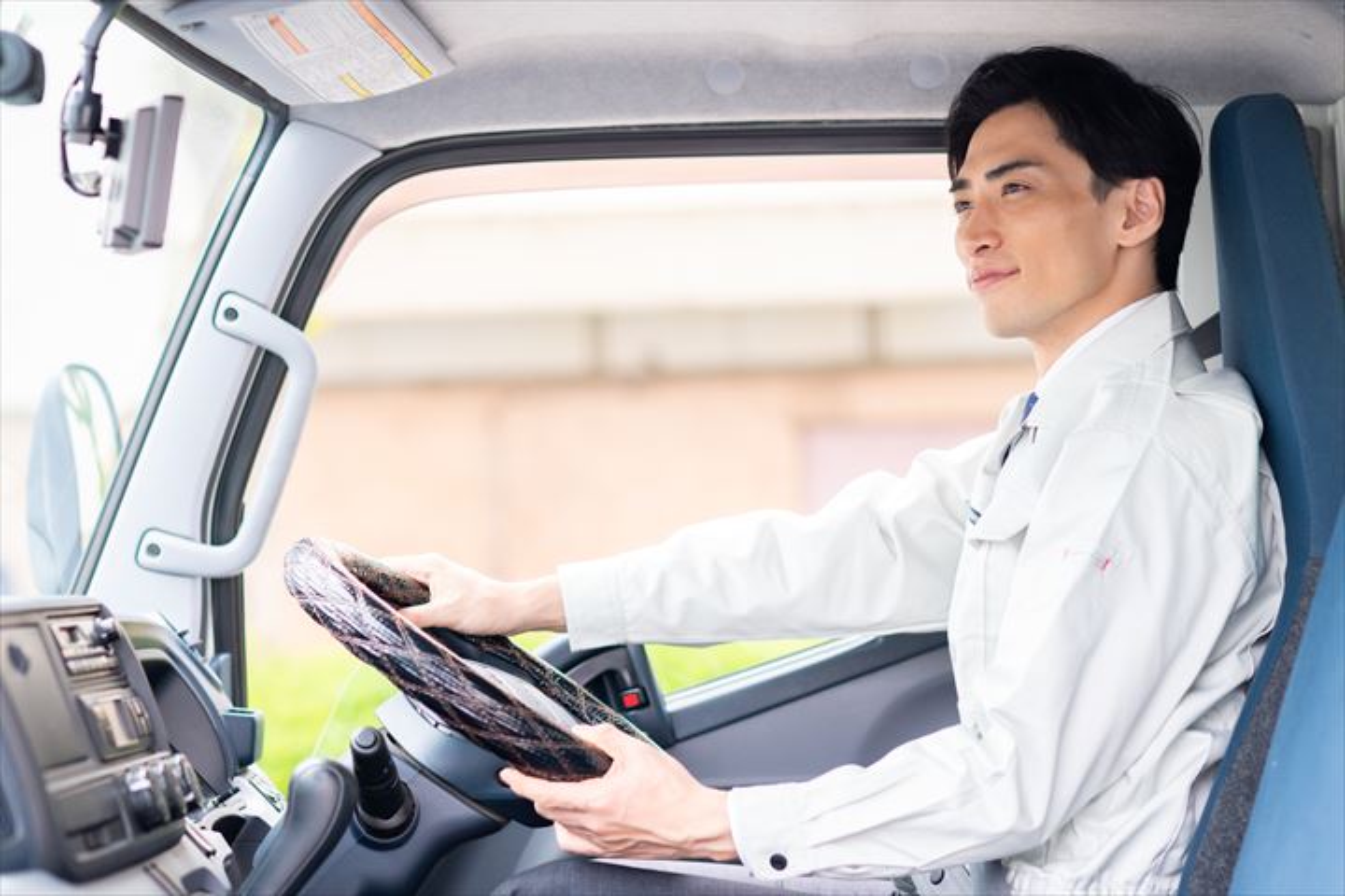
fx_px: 3175
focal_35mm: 85
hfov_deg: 23.9
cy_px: 448
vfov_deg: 16.1
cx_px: 672
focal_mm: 85
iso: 320
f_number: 2.8
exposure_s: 1/320
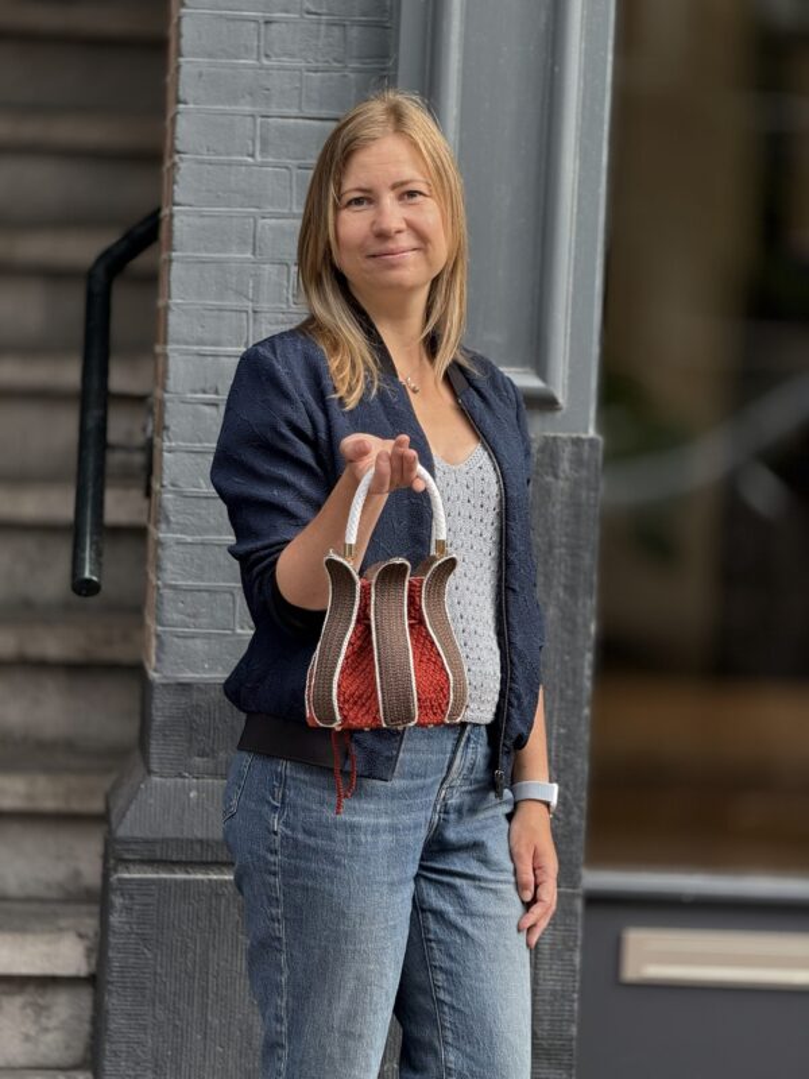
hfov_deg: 12.3
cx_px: 404
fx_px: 3739
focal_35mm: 120
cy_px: 540
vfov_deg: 16.4
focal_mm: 15.66
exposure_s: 1/292
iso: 50
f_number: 2.8
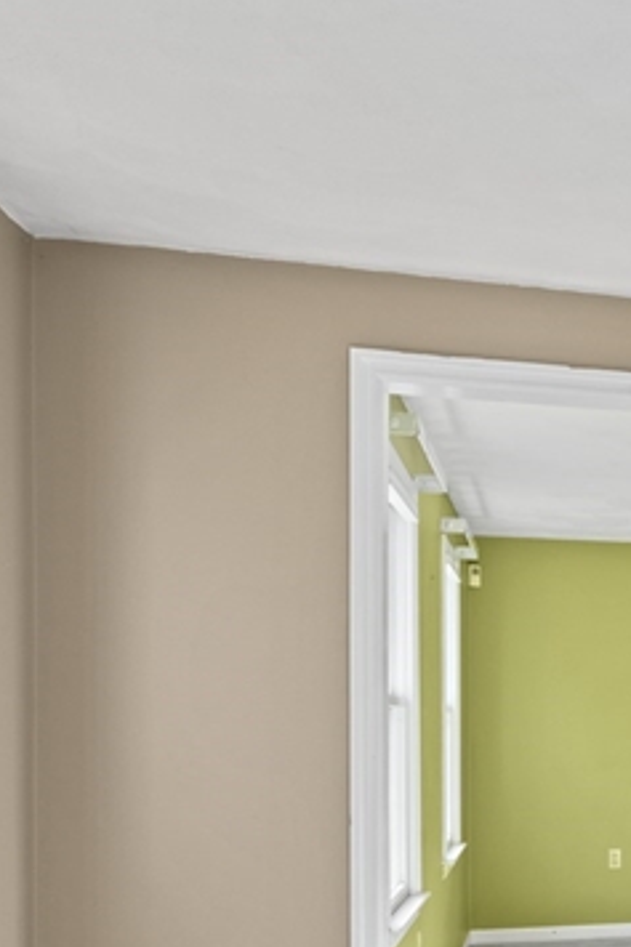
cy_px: 712
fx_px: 1210
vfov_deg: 41.5
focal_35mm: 46
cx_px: 966
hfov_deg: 23.1
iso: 400
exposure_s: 1/20
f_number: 6.3
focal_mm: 16
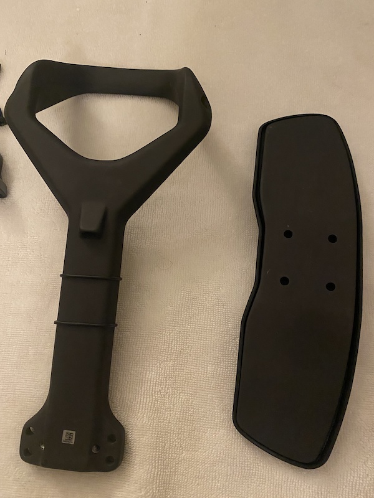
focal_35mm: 26
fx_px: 375
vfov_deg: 67.3
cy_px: 249
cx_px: 187
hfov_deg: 53.1
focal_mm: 4.25
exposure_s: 1/30
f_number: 1.8
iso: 800
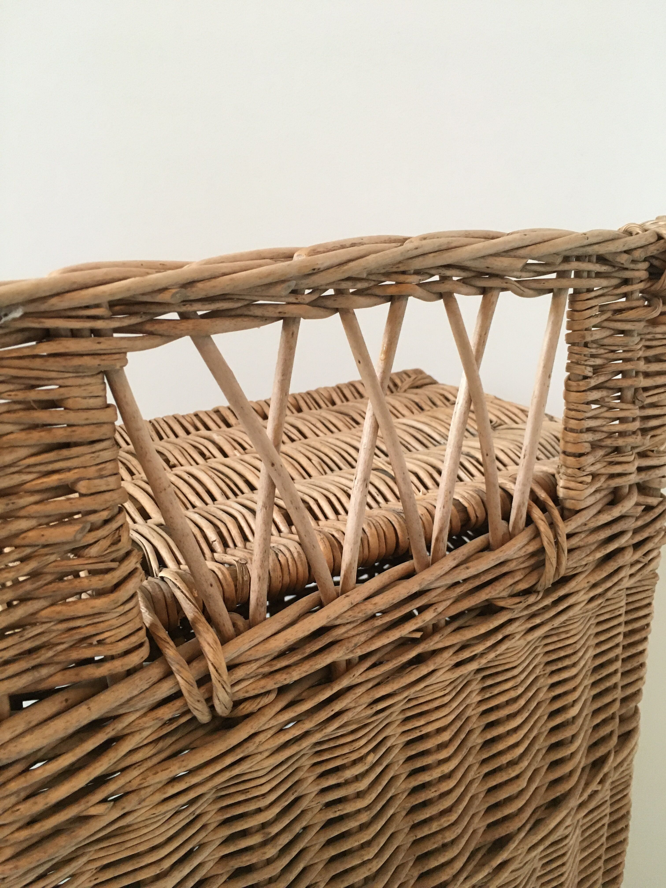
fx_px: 744
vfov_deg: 61.7
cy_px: 444
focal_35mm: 29
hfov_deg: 48.2
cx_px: 333
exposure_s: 1/25
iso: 200
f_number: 2.2
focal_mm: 4.15
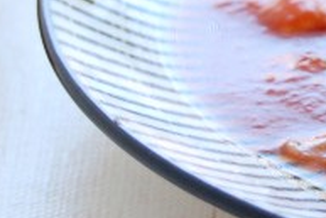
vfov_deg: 3.2
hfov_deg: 4.8
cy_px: -45
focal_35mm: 427
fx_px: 3866
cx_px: 481
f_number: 5.6
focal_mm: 55
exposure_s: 1/15
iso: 800
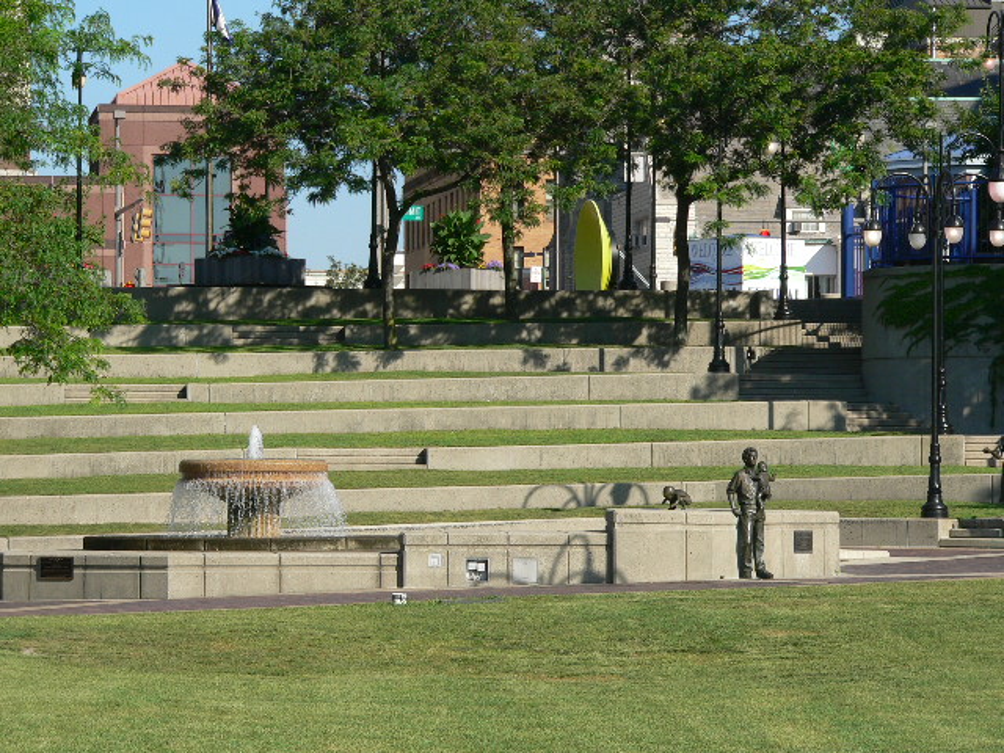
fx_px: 4467
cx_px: 502
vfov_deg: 9.6
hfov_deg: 12.8
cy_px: 376
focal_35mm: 154
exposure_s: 1/500
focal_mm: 25.7
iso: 80
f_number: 4.6
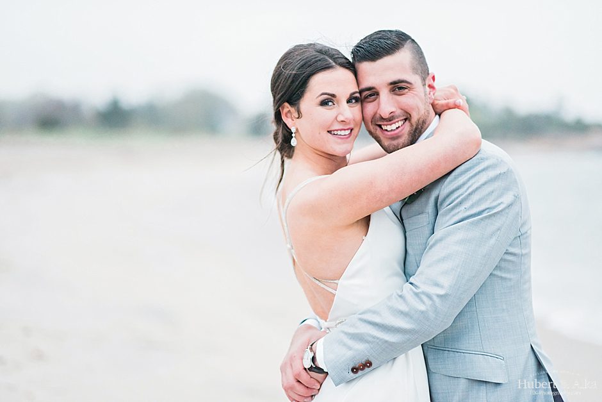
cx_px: 301
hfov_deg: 23.9
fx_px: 1422
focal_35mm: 85
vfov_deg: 16.1
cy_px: 201
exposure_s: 1/640
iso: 800
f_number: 1.8
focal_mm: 85
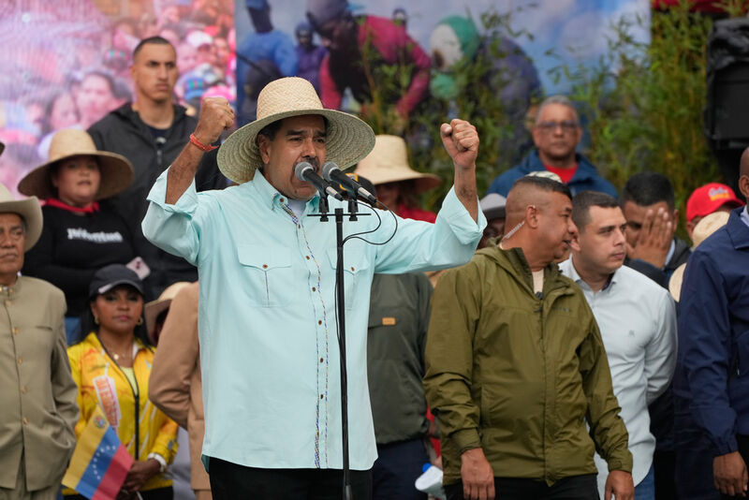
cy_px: 250
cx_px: 374
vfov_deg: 4.5
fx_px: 6368
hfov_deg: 6.7
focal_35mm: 306
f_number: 8
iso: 1250
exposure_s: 1/500
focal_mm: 306
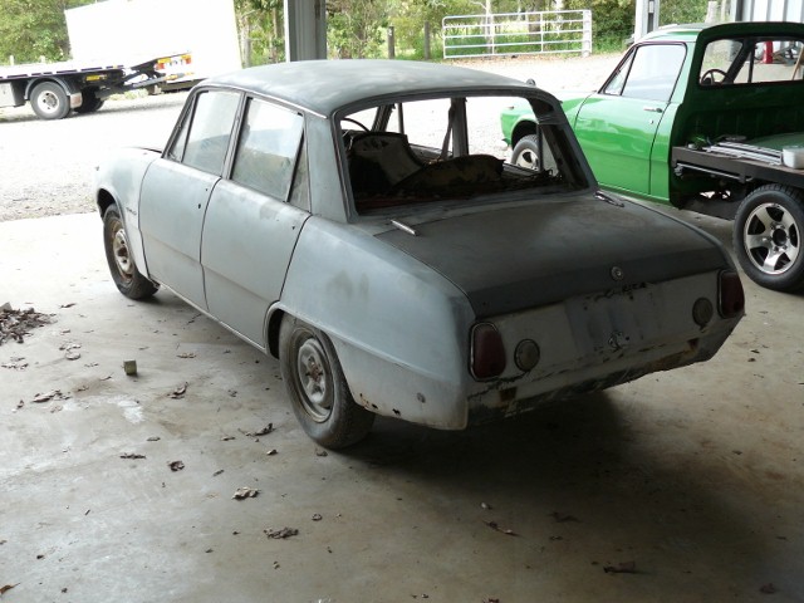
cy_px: 302
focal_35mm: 43
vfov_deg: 33.6
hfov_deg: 43.9
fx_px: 999
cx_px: 402
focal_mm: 7.1
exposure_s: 1/60
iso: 100
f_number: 2.8
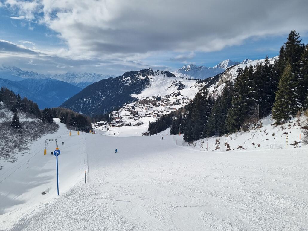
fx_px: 231
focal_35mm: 26
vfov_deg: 53.1
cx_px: 154
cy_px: 116
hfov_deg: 67.3
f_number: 1.8
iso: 50
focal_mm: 5.4
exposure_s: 1/8224
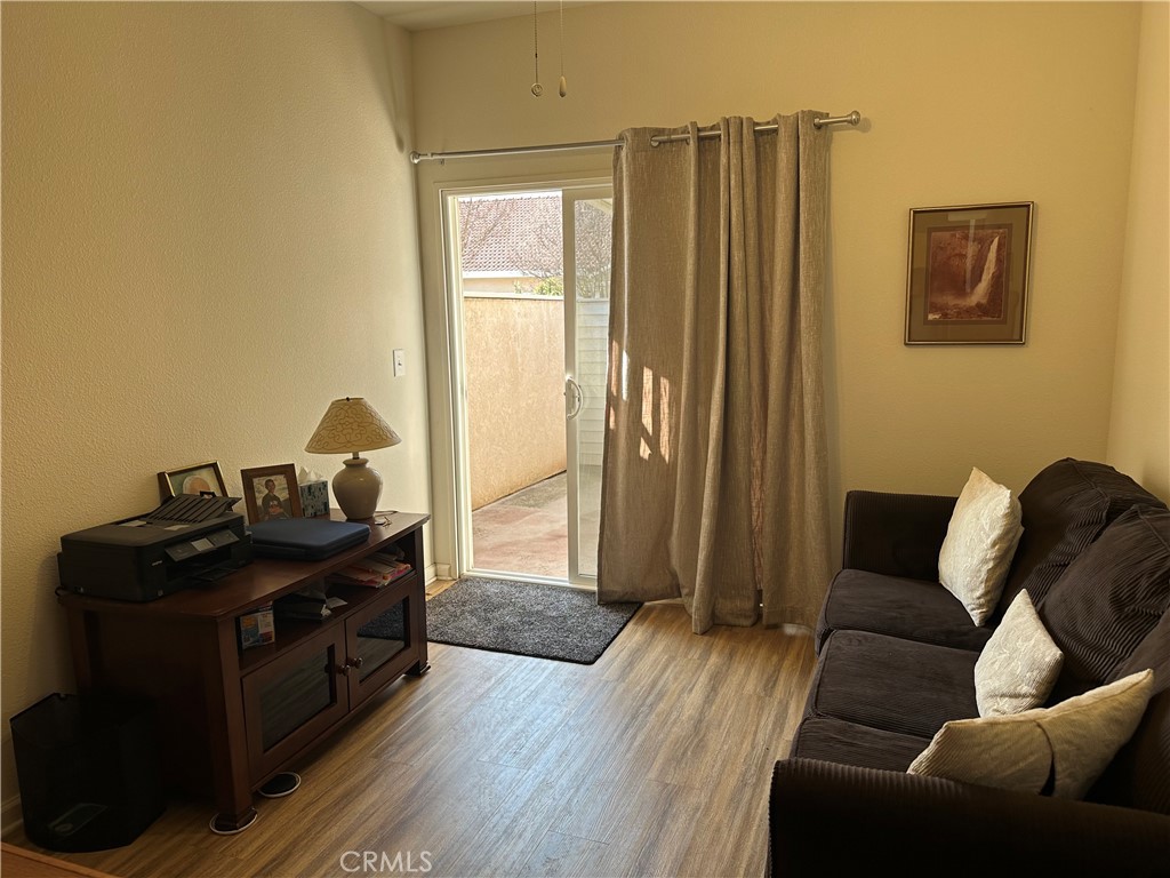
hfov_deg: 71.6
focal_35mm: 24
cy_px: 439
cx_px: 585
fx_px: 811
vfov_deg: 56.8
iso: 50
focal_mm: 6.86
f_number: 1.78
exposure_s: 1/122
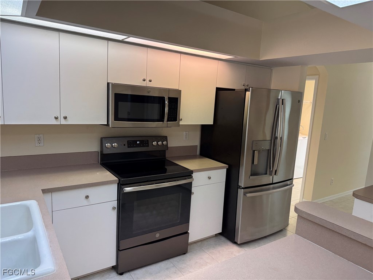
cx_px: 186
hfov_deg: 71.6
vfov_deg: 56.8
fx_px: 259
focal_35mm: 24
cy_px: 140
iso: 160
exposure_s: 1/120
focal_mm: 6.76
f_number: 1.78
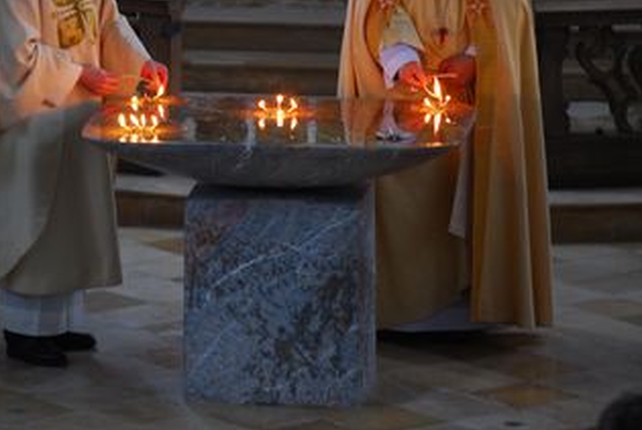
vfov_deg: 4.1
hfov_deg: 6.1
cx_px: 243
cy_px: 121
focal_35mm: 336
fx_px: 6000
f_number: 2.8
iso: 450
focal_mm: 150
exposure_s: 1/30
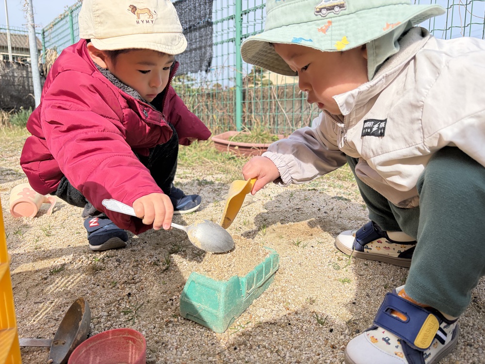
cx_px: 242
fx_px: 364
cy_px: 182
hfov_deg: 67.3
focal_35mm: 26
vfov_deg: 53.1
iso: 50
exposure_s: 1/2639
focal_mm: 5.96
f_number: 1.6
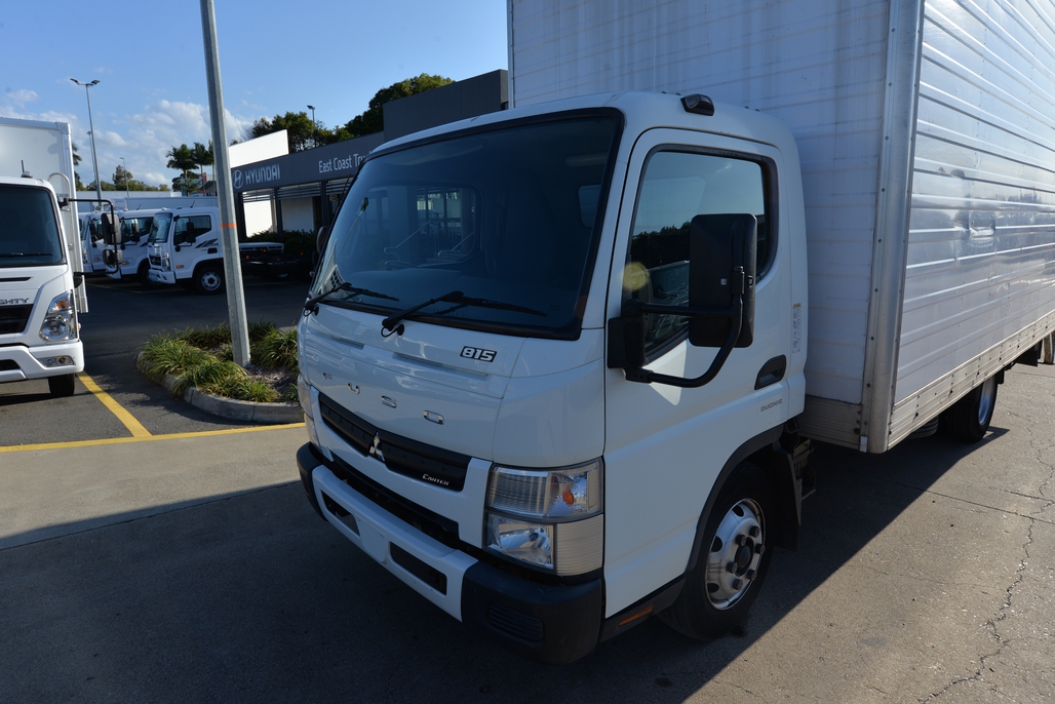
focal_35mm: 22
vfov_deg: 57.3
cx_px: 528
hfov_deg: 78.6
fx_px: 645
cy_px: 352
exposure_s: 1/250
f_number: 8
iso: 140
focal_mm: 22
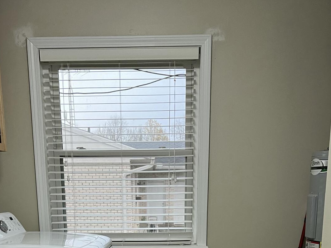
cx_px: 157
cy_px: 302
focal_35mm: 49
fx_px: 469
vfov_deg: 26.3
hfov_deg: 38.9
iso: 200
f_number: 1.5
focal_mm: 5.7
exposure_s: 1/60
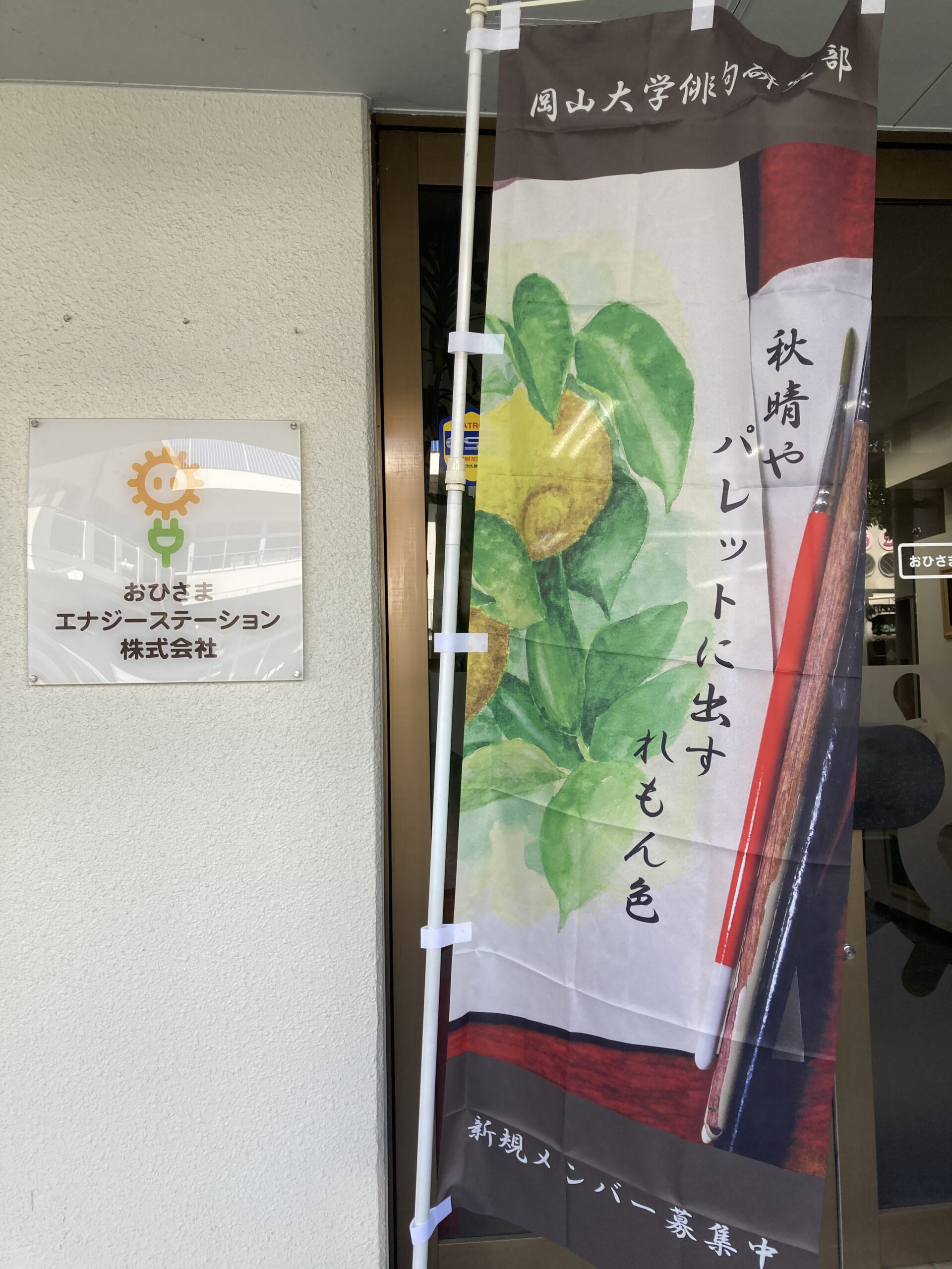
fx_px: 1027
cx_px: 476
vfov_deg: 63.4
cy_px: 634
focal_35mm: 28
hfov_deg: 49.7
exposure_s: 1/243
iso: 20
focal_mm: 3.99
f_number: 1.8
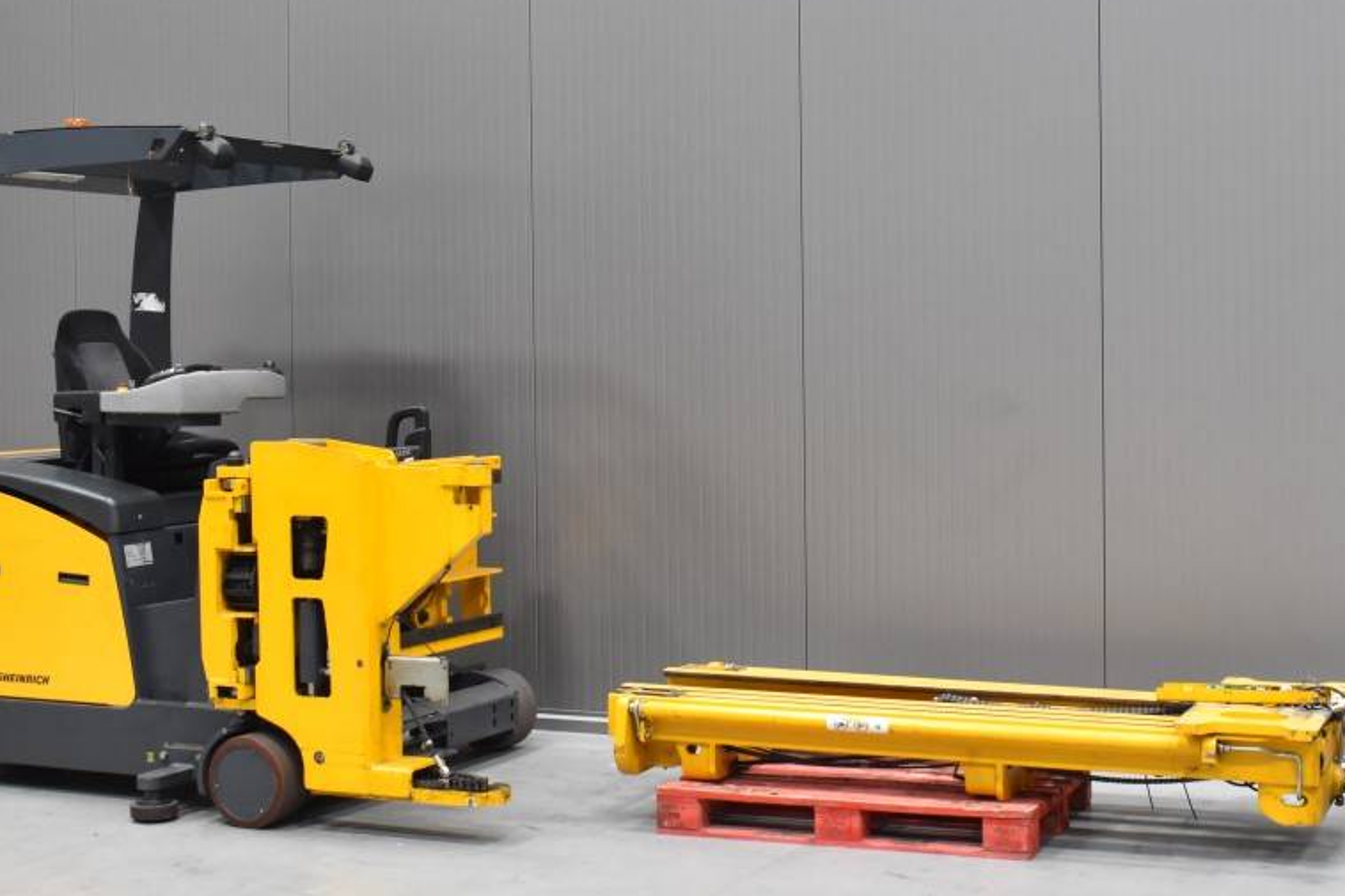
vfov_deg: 23.8
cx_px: 852
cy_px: 401
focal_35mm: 57
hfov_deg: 34.8
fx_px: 2129
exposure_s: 1/40
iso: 1600
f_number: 5
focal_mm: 24
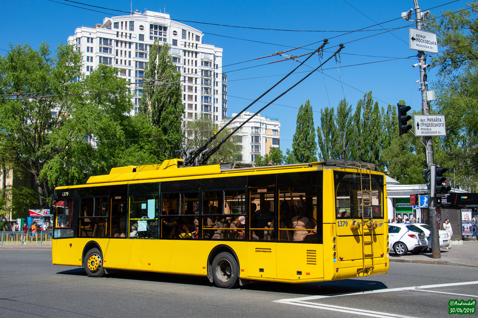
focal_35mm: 39
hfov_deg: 49.6
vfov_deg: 34.2
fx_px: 517
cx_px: 239
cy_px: 159
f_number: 8
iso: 100
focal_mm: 26
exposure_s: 1/640
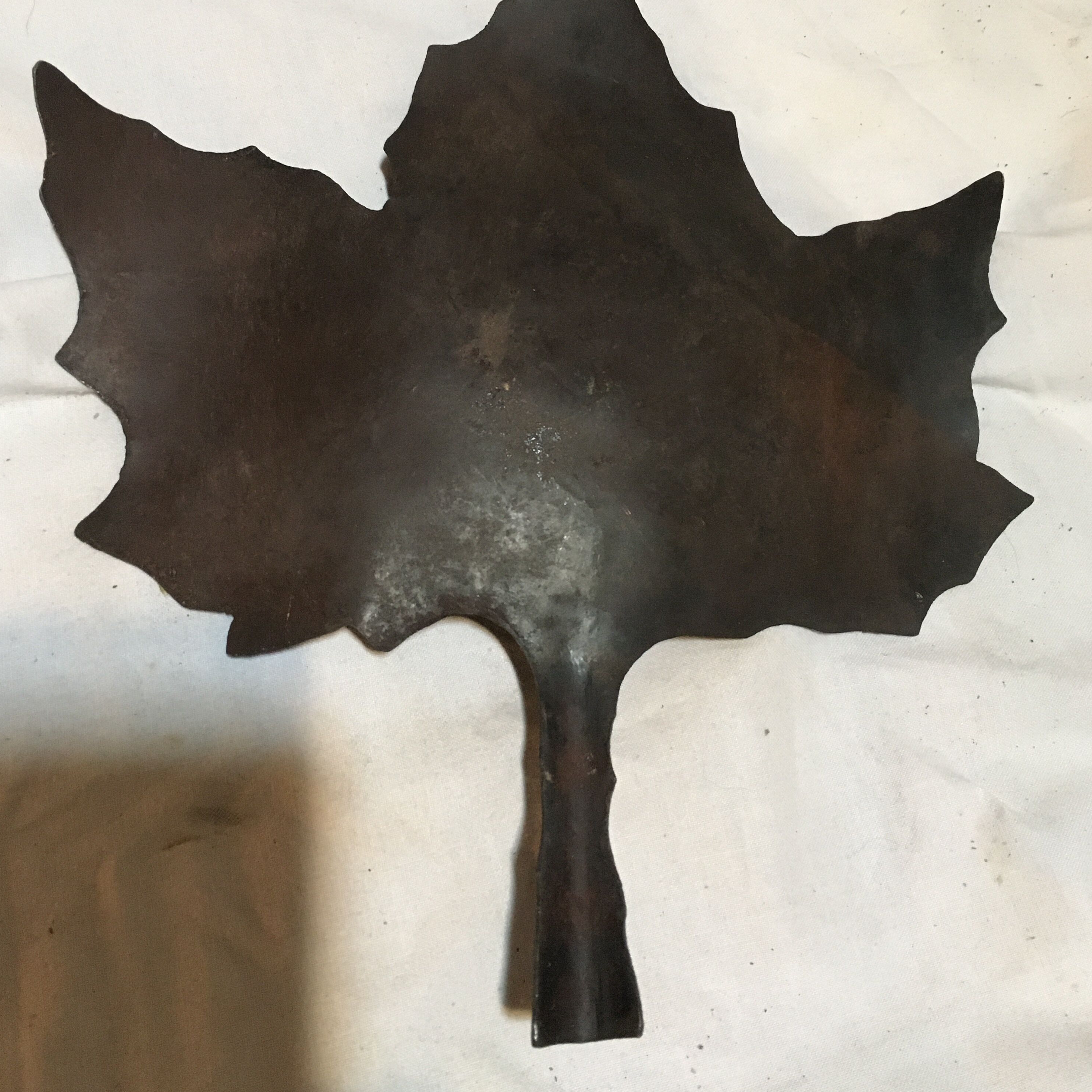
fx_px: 1249
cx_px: 552
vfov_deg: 47.0
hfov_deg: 47.2
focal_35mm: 35
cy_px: 437
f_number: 2.2
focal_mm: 4.15
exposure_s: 1/17
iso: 200
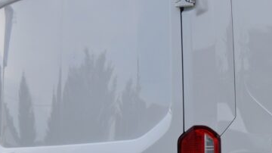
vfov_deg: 9.0
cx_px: 292
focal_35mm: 134
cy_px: 148
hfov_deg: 15.6
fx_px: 966
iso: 500
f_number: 9
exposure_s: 1/320
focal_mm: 30
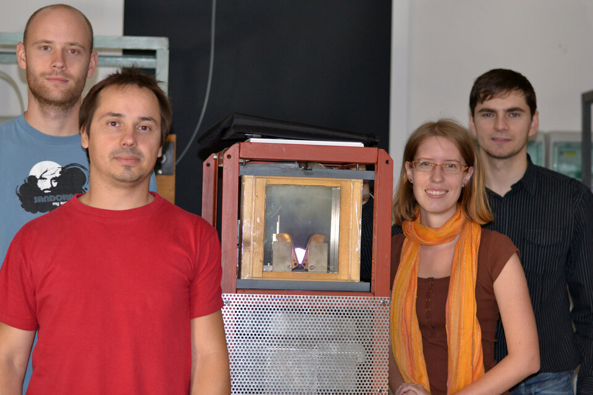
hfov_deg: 27.0
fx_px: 1235
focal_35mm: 75
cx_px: 296
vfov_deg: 18.2
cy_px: 198
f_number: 2.8
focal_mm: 50
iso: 800
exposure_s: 1/1.6
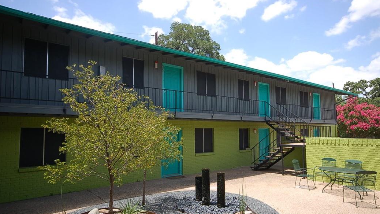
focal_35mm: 23
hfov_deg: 78.7
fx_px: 232
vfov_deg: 49.5
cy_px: 111
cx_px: 196
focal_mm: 14
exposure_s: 1/200
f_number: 7.1
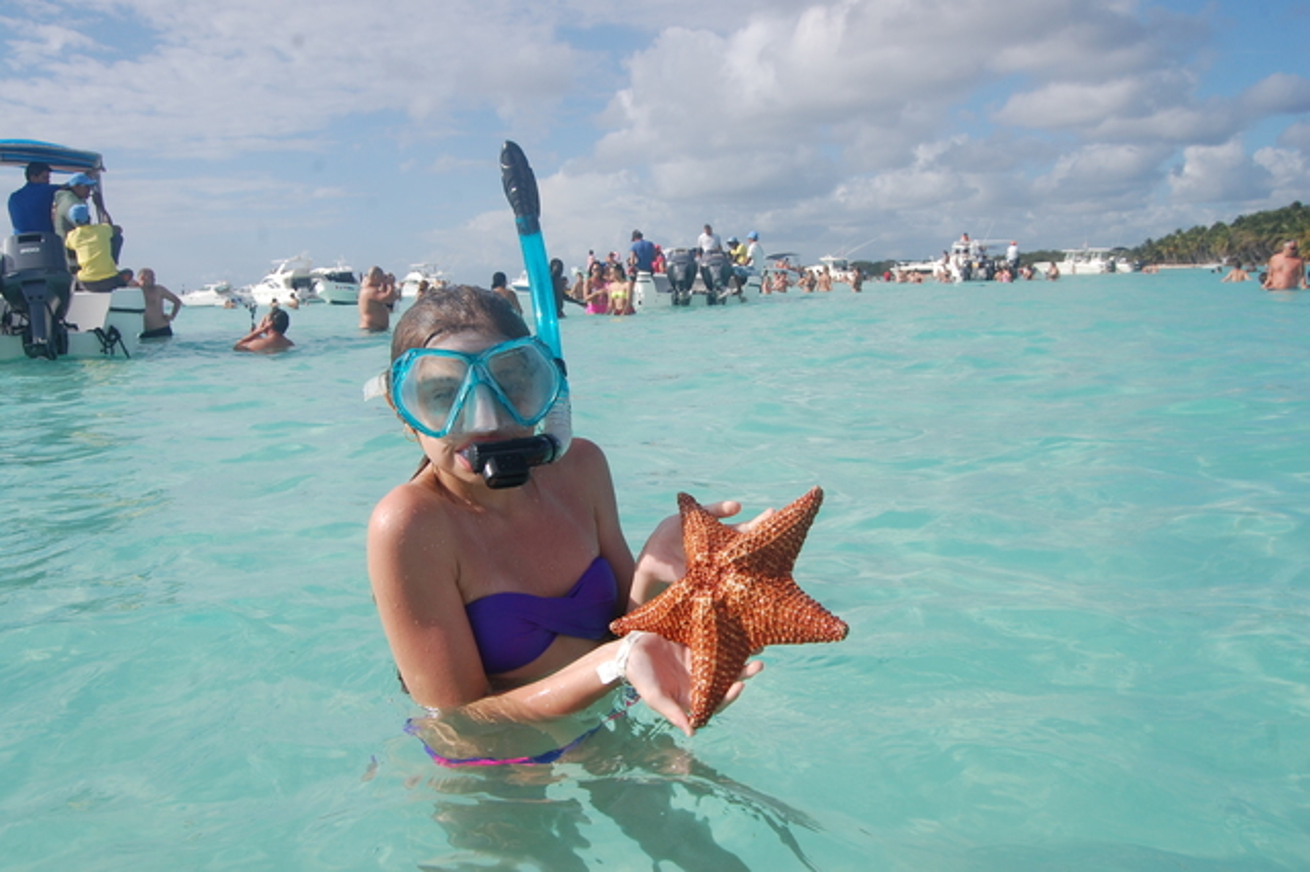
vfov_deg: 39.9
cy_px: 436
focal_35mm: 33
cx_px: 655
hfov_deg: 57.2
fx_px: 1200
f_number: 10
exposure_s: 1/400
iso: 200
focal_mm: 22
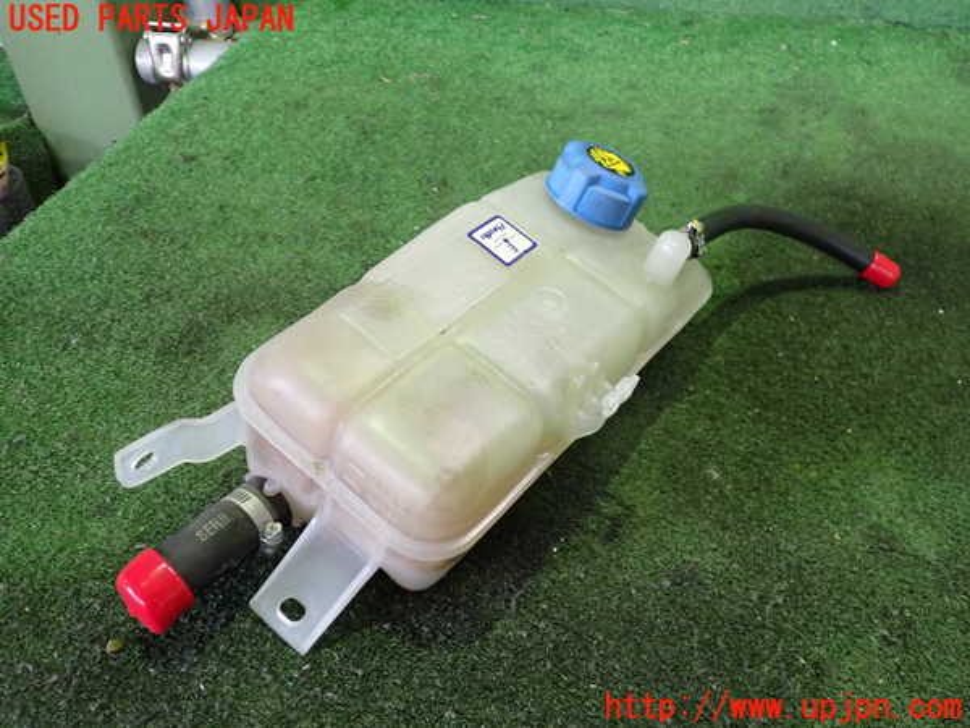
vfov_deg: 46.8
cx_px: 485
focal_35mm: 30
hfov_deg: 60.0
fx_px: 841
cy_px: 364
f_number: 2.3
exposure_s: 1/30
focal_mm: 5.4
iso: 400
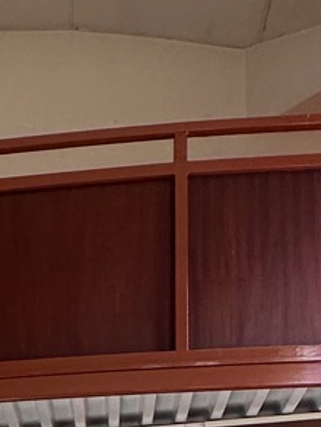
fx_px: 1063
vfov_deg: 19.1
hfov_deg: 15.2
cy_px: 691
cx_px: -231
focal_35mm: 86
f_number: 2.2
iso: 40
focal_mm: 2.22
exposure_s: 1/113
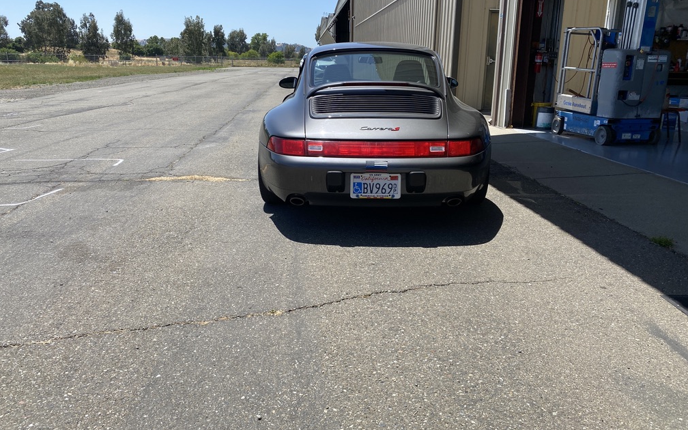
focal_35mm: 28
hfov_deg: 66.5
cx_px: 349
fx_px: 525
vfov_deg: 44.5
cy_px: 197
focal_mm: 4.25
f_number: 1.8
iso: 32
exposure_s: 1/2755
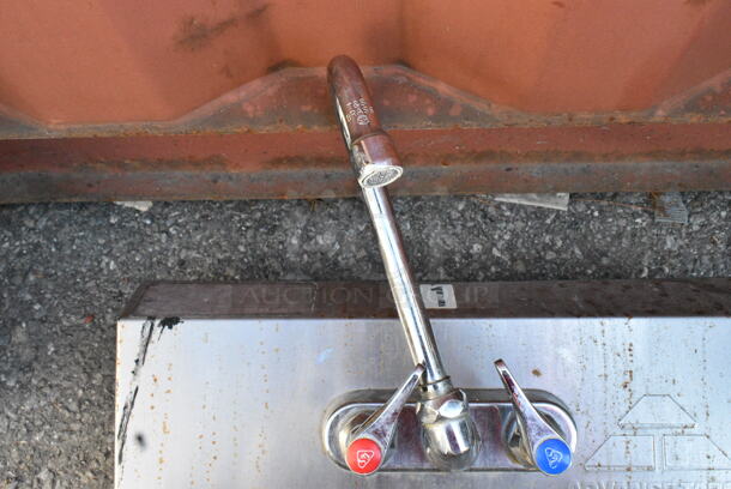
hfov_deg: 53.1
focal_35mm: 36
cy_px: 244
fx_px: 732
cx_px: 366
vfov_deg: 37.0
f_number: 13
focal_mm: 24
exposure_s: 1/640
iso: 6400
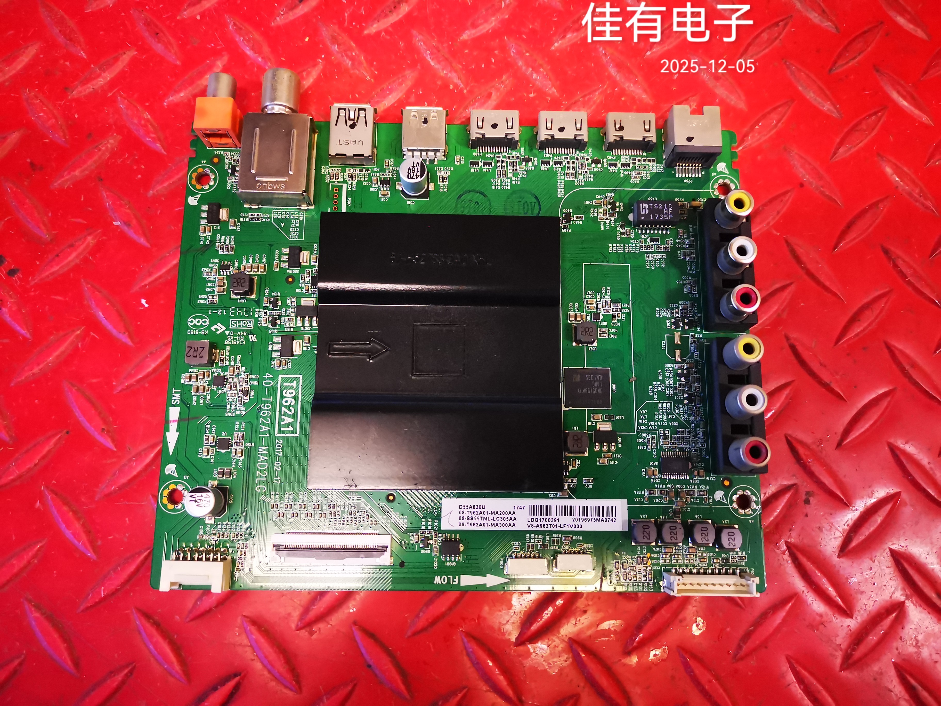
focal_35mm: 27
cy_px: 353
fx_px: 734
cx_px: 470
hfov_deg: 65.3
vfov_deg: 51.4
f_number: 1.8
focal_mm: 5.58
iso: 1600
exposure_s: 1/25
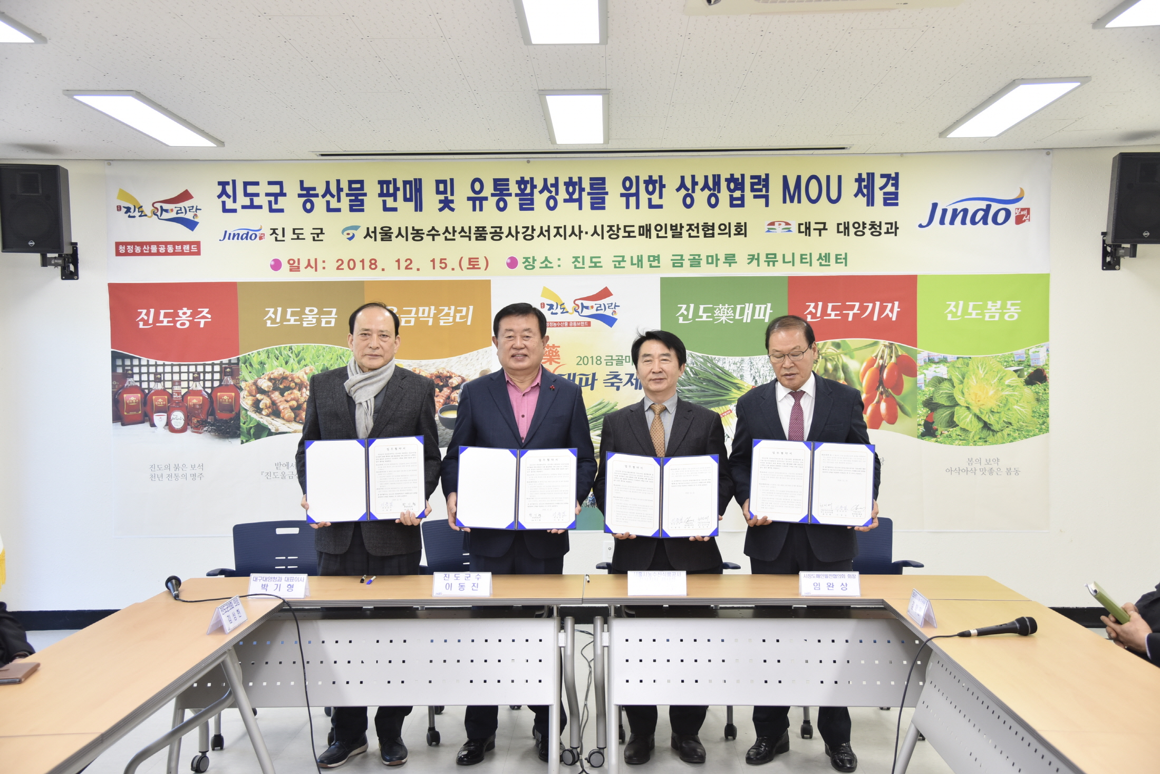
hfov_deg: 50.7
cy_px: 387
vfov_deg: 35.1
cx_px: 580
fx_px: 1225
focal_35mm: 38
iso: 800
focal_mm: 38
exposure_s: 1/125
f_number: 4.5
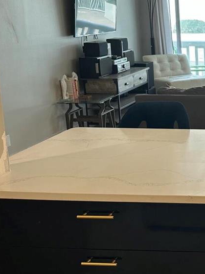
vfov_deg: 29.4
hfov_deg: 20.2
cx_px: 271
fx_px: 521
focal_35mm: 66
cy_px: 123
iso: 80
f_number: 1.78
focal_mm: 6.86
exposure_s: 1/120
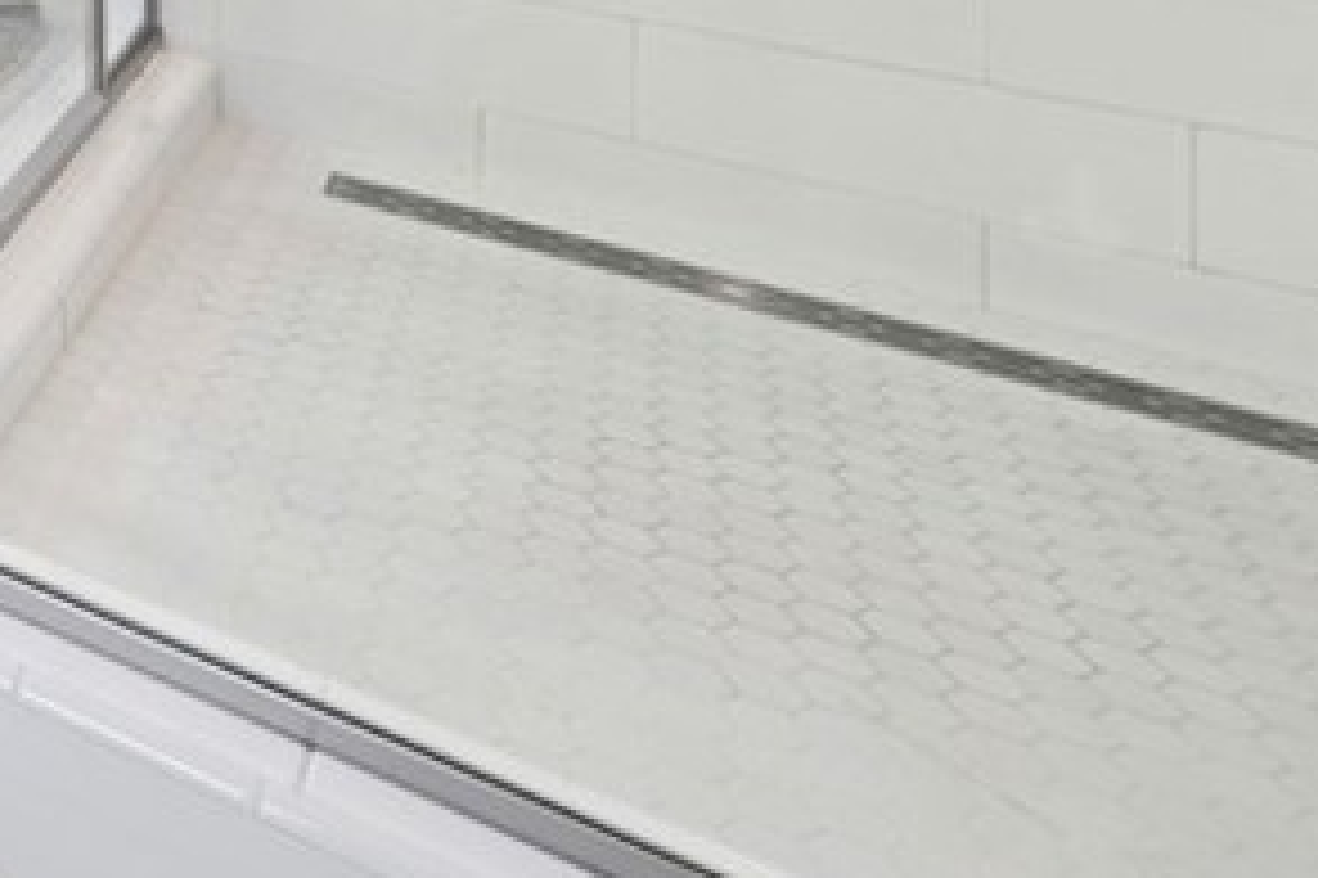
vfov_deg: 23.1
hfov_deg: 27.6
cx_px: -738
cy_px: -561
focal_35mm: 42
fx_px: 1537
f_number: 8
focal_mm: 12
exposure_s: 1/8
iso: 400
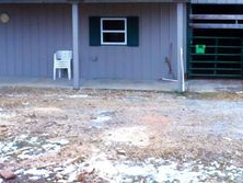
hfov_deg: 35.4
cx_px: 147
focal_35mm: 54
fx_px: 379
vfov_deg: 26.5
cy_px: 31
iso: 200
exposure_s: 1/19
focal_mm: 4.3
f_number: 2.8
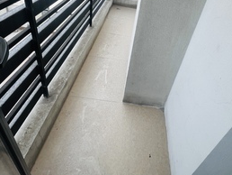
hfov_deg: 73.1
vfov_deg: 55.6
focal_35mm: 23
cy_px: 40
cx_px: 139
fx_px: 154
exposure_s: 1/99
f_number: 1.8
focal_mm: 1.57
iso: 40
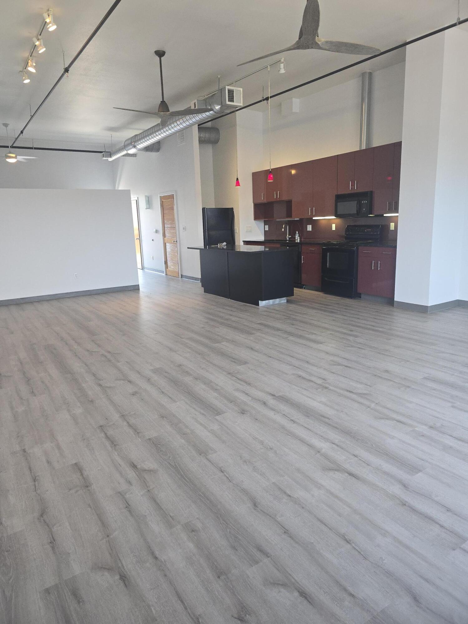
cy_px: 312
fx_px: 415
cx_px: 234
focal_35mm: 23
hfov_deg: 58.9
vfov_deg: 73.9
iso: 200
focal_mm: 6.3
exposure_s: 1/120
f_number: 1.7
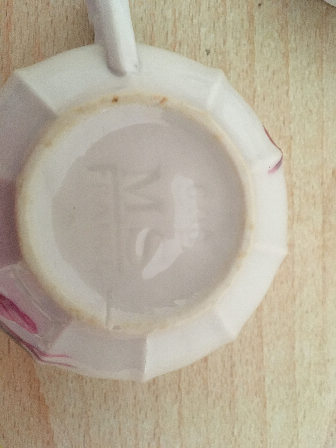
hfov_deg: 48.2
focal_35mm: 29
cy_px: 224
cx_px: 168
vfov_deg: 61.7
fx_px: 375
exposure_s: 1/17
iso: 250
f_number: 2.2
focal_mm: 4.15
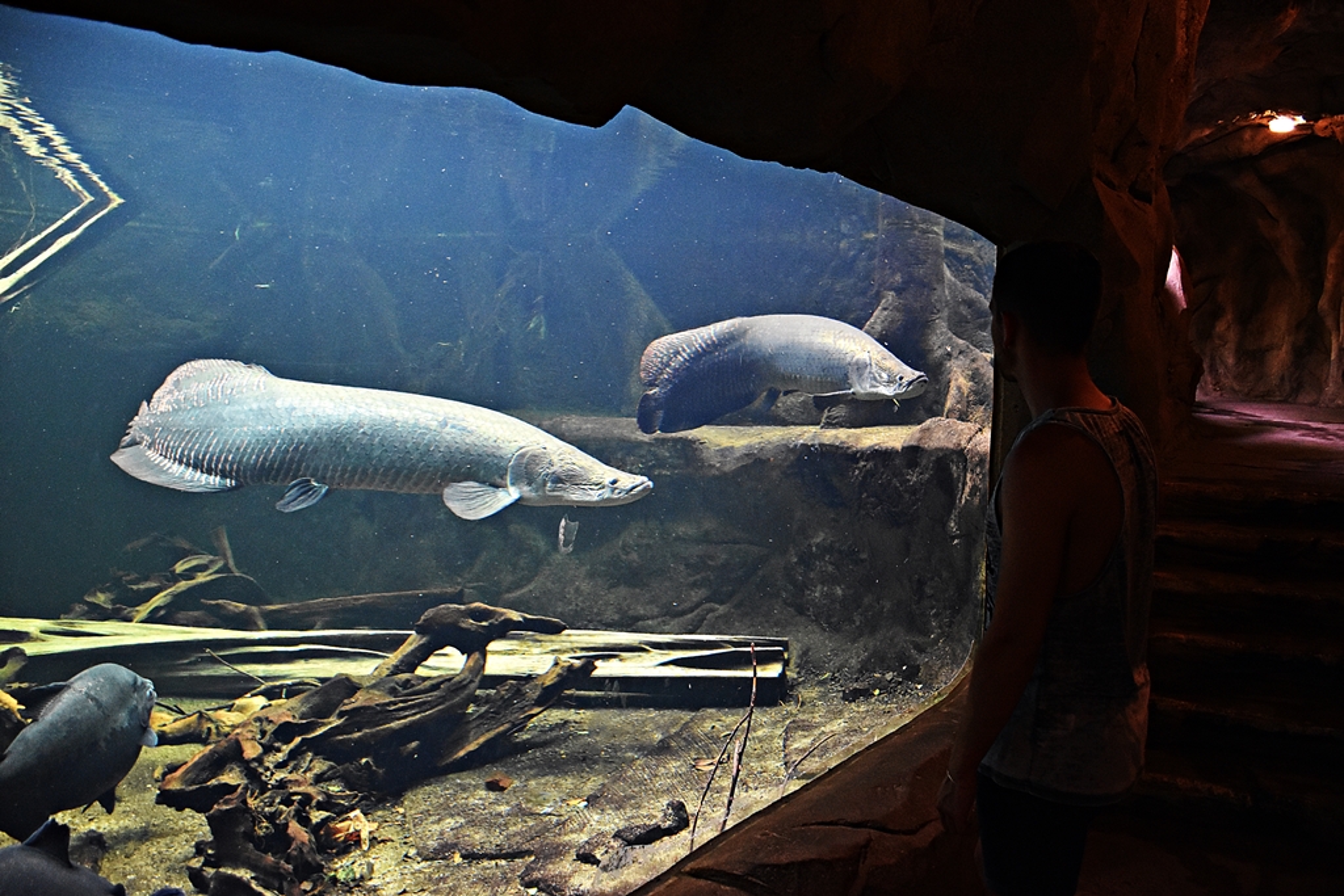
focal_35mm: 27
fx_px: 1008
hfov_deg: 67.4
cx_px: 672
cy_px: 448
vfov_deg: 47.9
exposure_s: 1/60
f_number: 3.5
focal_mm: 18
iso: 2800
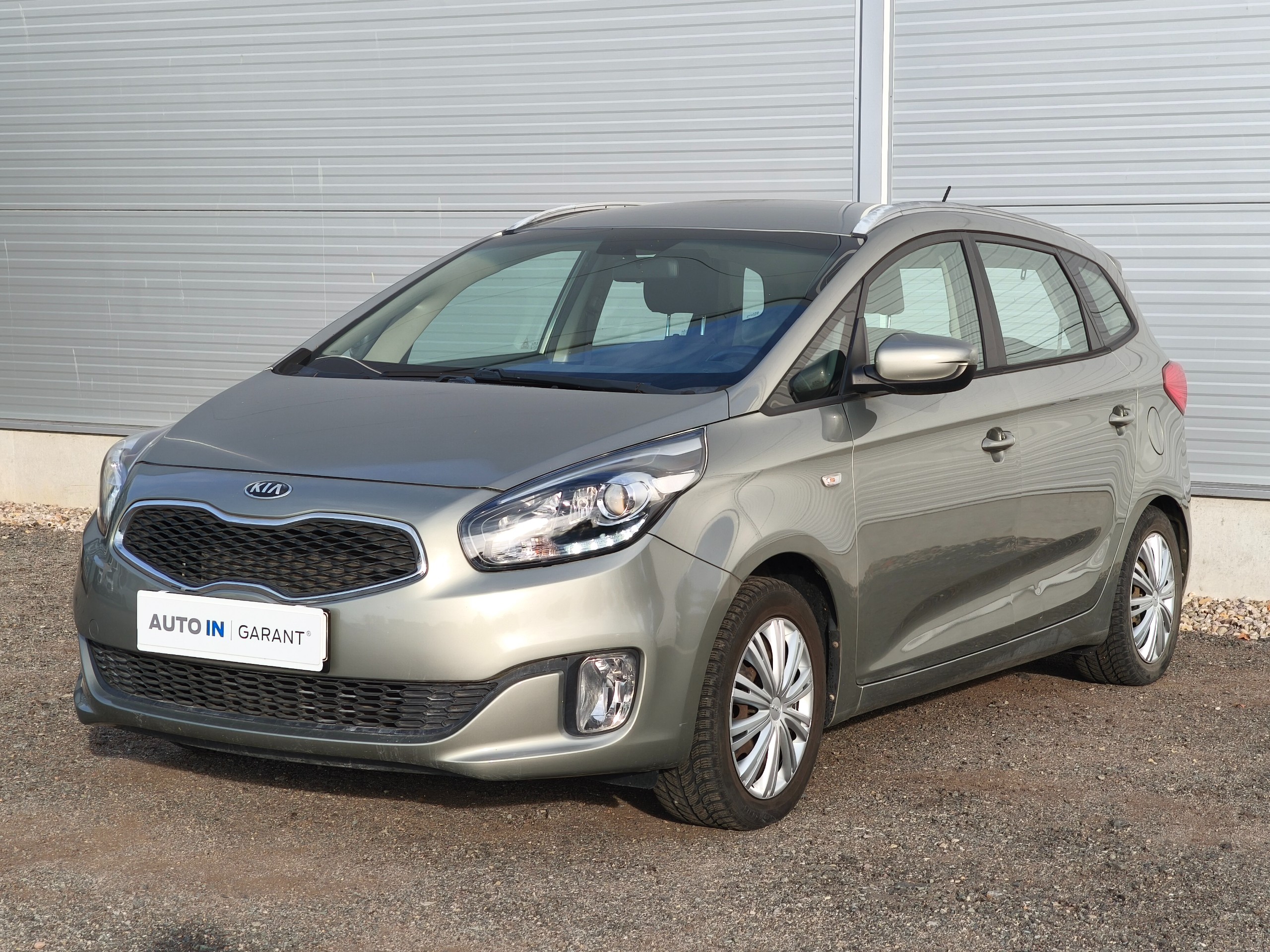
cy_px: 476
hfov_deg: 29.8
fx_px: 2385
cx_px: 635
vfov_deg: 22.6
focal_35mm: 65
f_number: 2
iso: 50
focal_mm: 8.8
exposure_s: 1/291
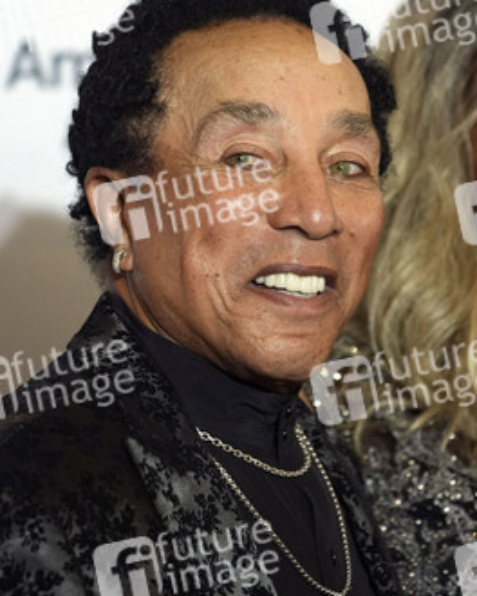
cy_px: 293
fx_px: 5135
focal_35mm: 291
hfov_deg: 5.3
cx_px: 239
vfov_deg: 6.6
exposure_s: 1/400
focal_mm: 256
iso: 5000
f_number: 5.6
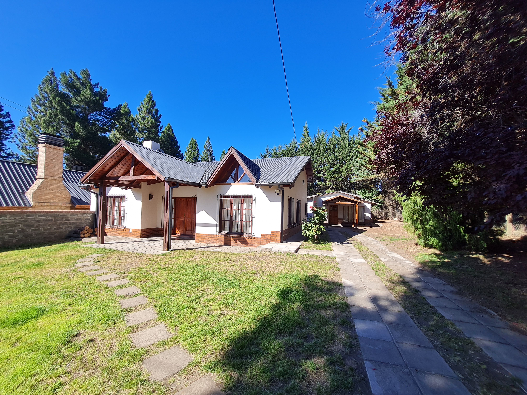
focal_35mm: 13
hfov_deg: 106.2
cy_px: 198
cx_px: 264
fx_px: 198
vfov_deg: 89.9
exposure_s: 1/718
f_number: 2.2
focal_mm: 1.74
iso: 50
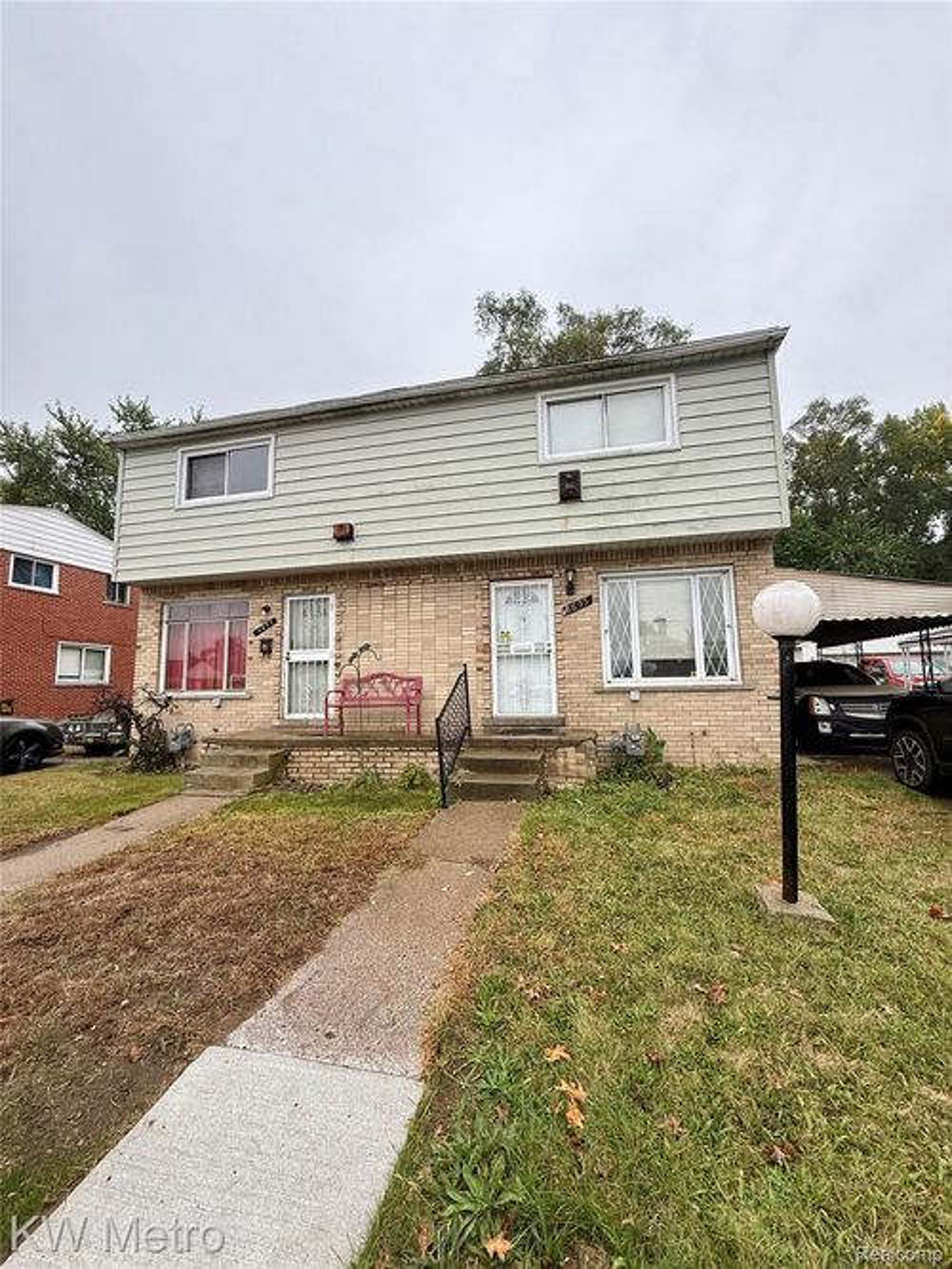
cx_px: 476
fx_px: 514
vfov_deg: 102.1
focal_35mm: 14
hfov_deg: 85.7
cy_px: 634
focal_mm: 2.22
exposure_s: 1/390
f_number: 2.2
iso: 64
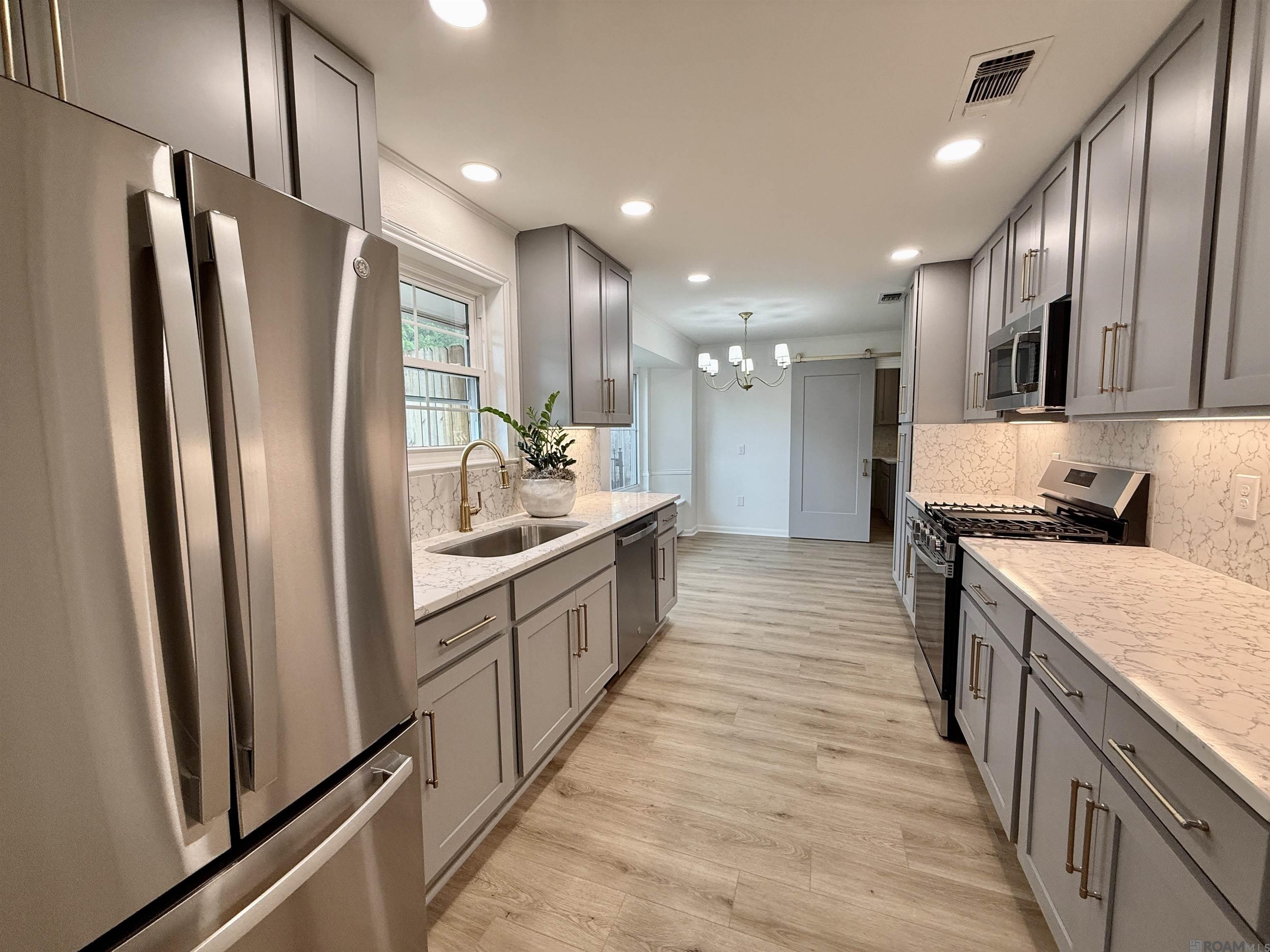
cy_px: 476
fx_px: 514
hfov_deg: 102.1
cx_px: 635
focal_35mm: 14
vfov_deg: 85.7
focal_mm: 2.22
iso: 125
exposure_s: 1/120
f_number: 2.2
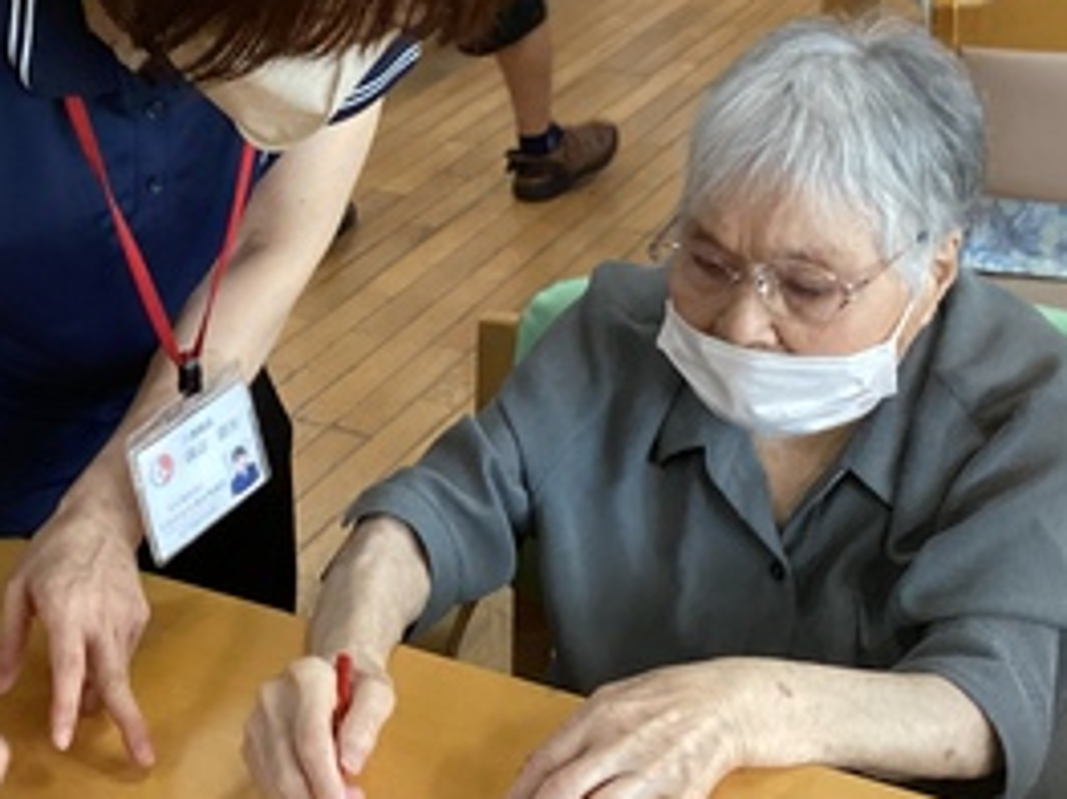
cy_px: 213
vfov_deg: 24.6
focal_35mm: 59
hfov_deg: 32.4
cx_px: 341
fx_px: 1818
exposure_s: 1/60
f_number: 2.4
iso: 250
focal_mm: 3.3
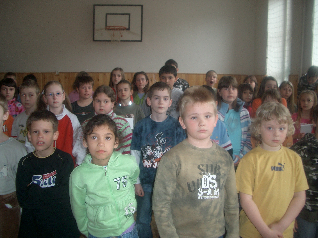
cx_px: 159
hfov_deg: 52.6
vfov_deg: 40.7
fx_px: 322
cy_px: 119
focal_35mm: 35
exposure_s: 1/40
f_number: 2.6
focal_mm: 5.8
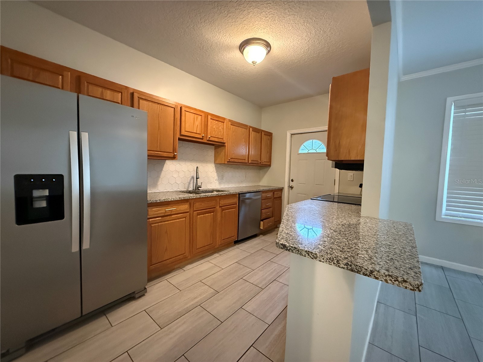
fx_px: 195
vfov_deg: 85.7
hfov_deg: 102.1
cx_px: 242
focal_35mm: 14
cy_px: 181
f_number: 2.2
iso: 1250
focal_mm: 2.22
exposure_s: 1/40
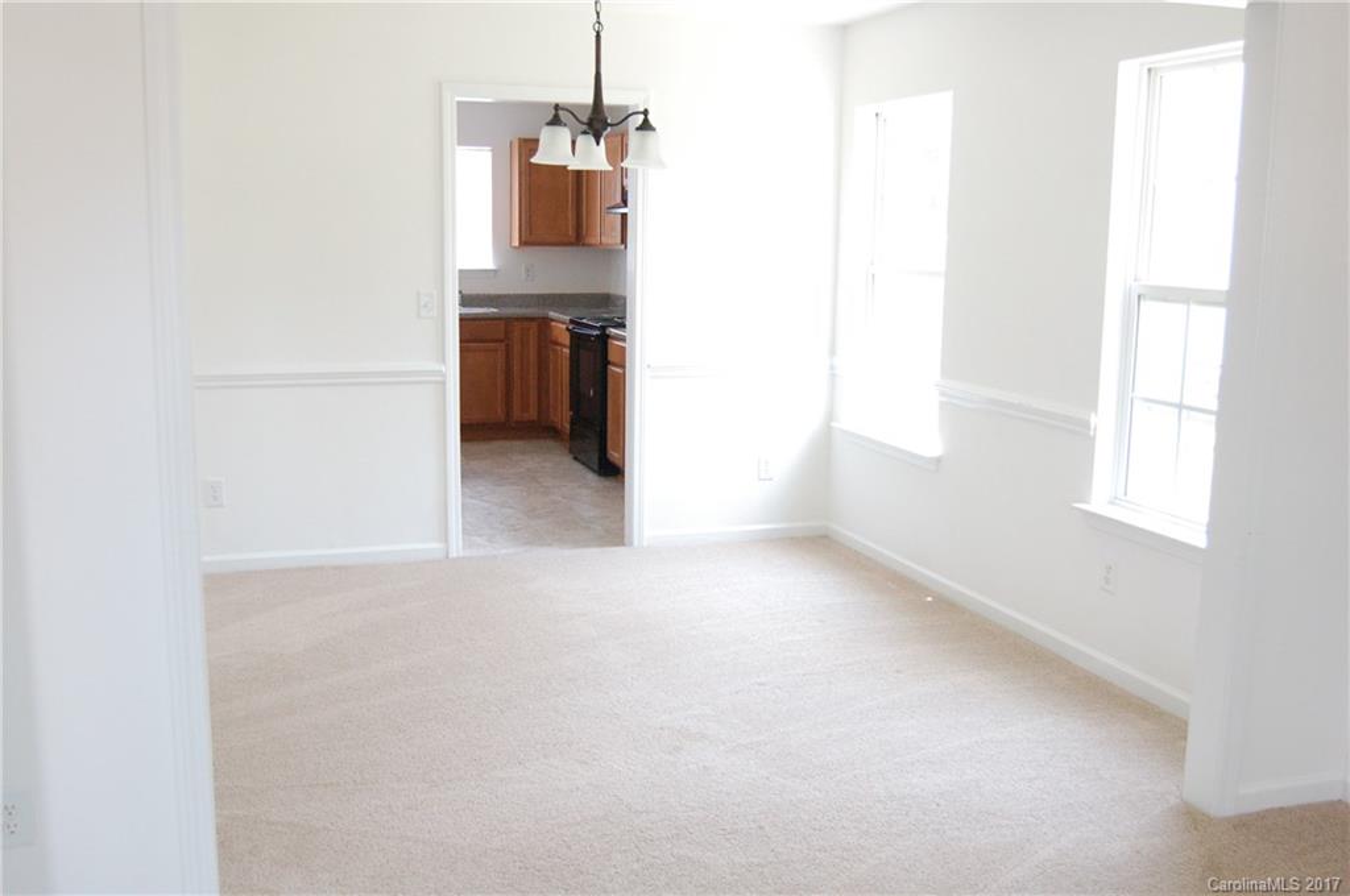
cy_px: 448
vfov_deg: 36.8
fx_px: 1348
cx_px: 675
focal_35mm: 36
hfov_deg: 53.2
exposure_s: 1/200
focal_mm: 24
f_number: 4.5
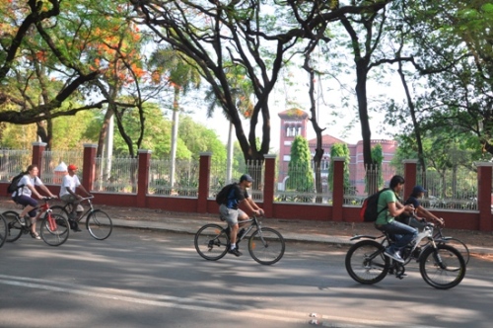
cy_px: 164
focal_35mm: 27
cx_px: 246
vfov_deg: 47.8
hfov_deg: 67.4
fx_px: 369
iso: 400
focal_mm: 18
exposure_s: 1/200
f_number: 8
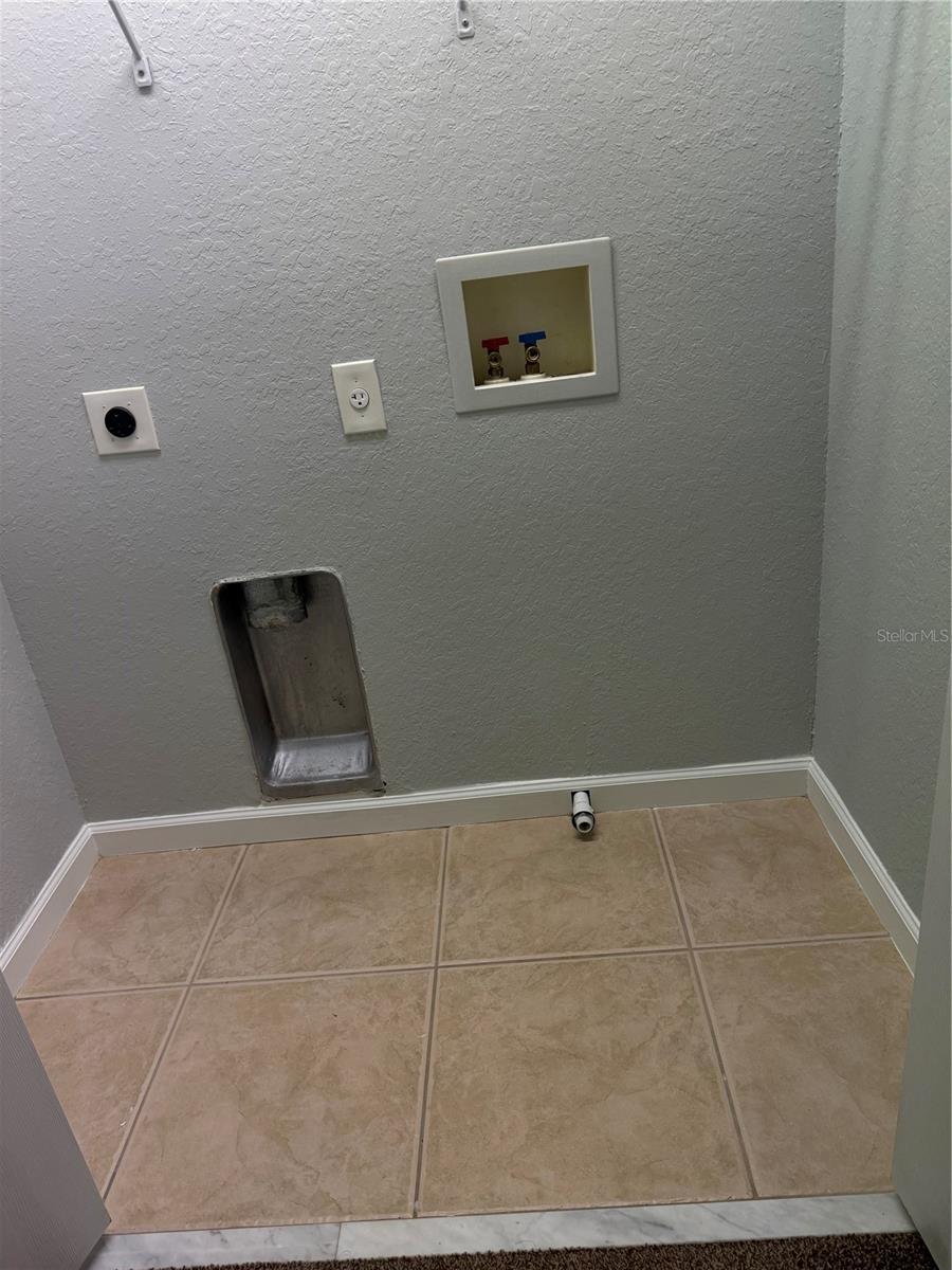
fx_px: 880
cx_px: 476
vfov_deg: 71.6
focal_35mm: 24
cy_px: 635
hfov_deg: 56.8
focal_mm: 6.76
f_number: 1.78
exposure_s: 1/120
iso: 160
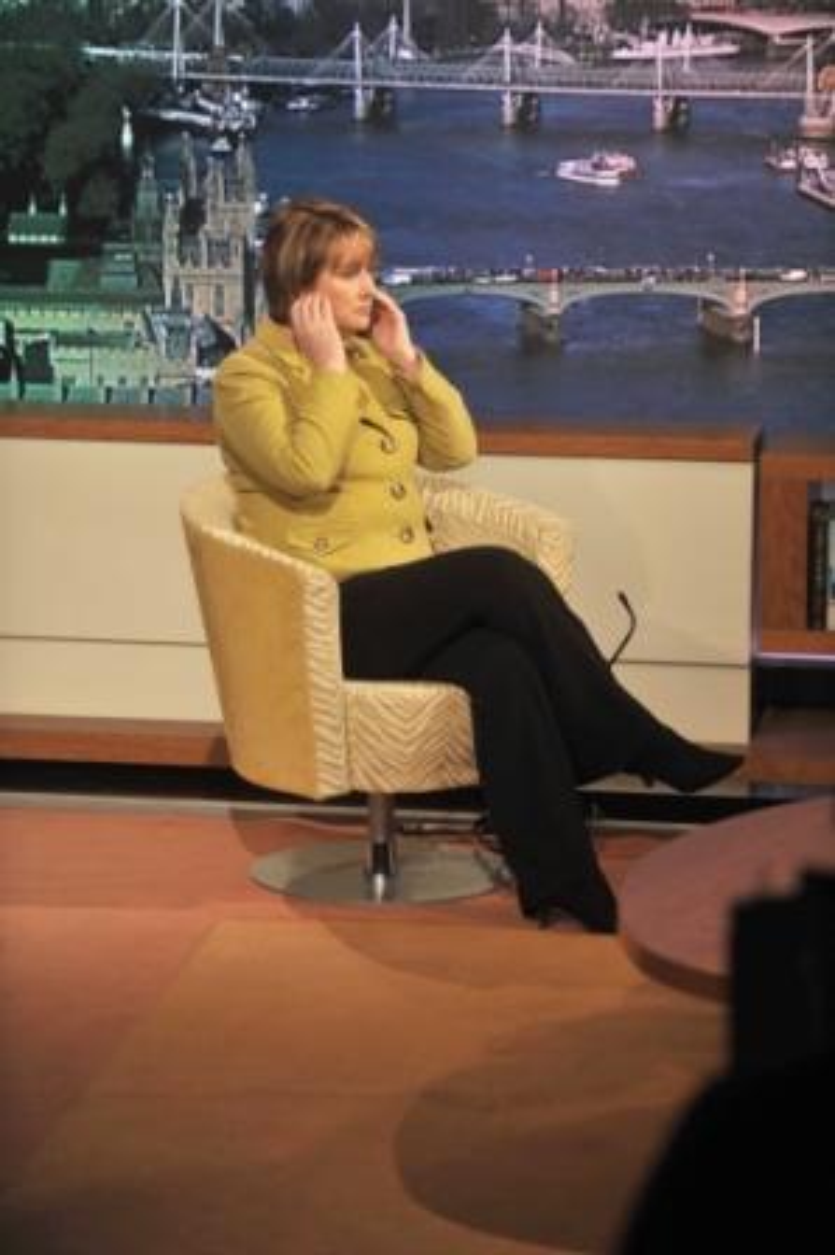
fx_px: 5226
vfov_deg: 13.7
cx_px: 418
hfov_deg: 9.1
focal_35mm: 150
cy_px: 628
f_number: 3.2
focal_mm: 150
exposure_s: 1/100
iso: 800
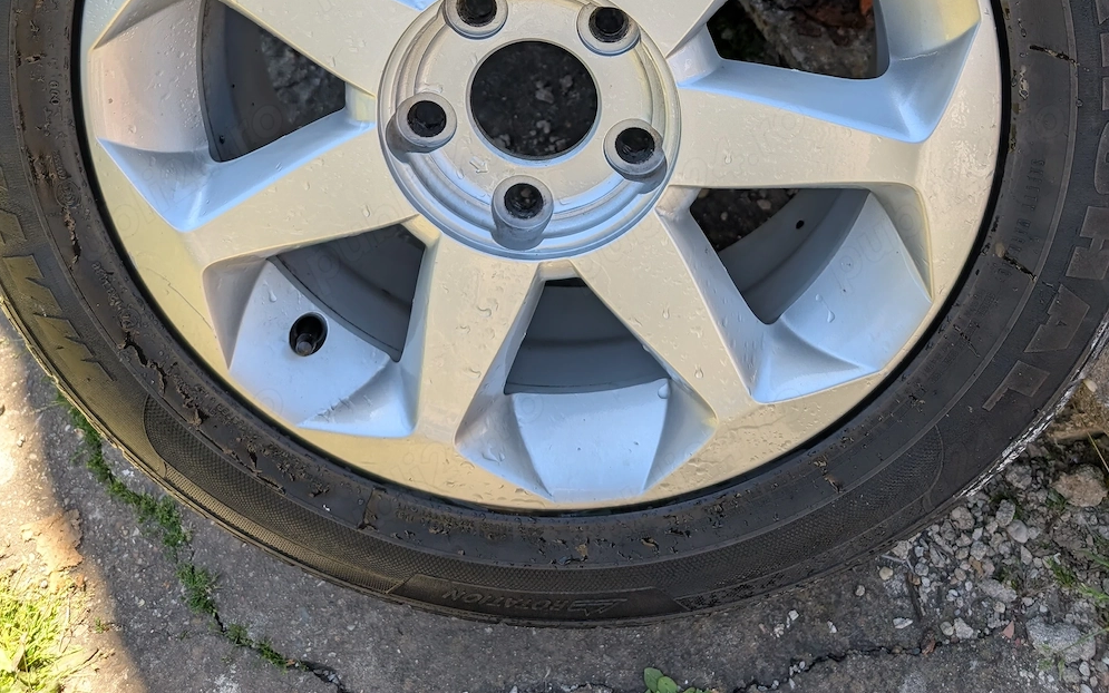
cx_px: 554
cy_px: -33
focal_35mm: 34
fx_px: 1028
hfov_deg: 56.7
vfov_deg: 33.4
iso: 21
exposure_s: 1/227
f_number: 1.68
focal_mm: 6.9
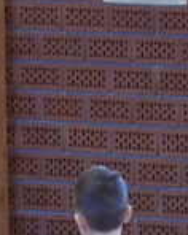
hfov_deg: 1.4
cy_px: 238
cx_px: -355
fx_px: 7471
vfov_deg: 1.8
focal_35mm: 1072
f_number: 4
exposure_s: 1/50
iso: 400
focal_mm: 24.3
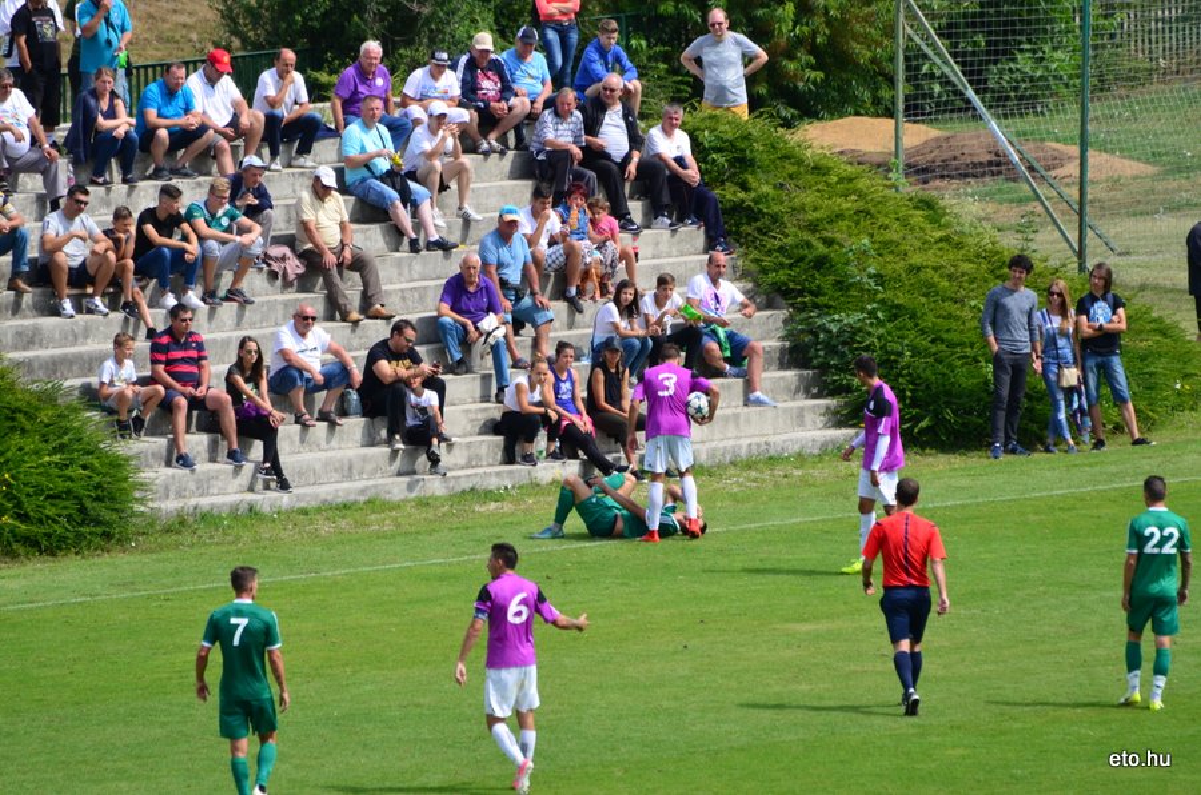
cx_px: 600
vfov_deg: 3.0
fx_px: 14981
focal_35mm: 450
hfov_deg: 4.6
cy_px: 398
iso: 640
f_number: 5.6
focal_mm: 300
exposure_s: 1/2000
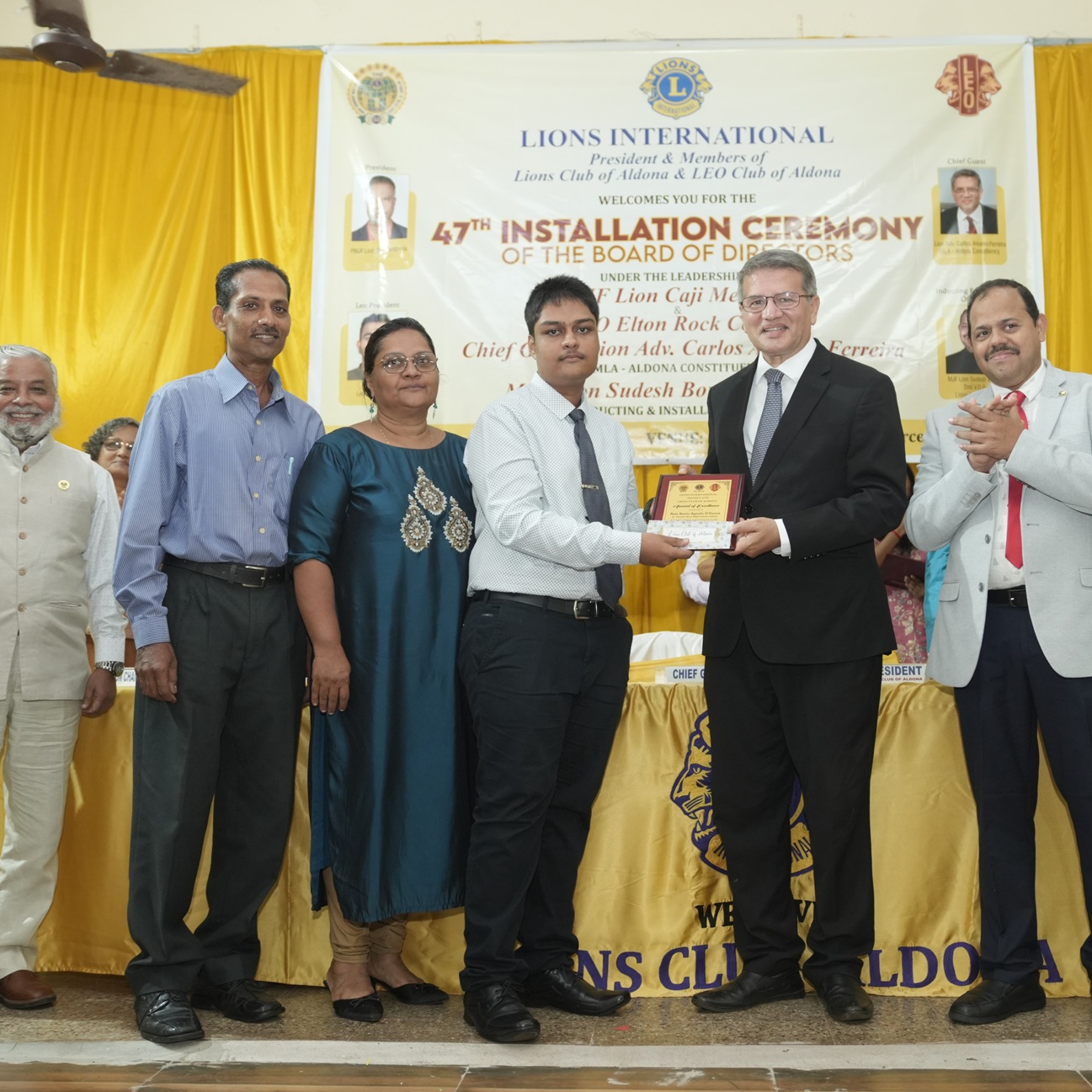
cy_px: 553
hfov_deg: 43.6
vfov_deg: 43.9
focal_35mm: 38
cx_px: 660
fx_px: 1356
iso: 2000
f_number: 2.8
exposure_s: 1/200
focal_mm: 29
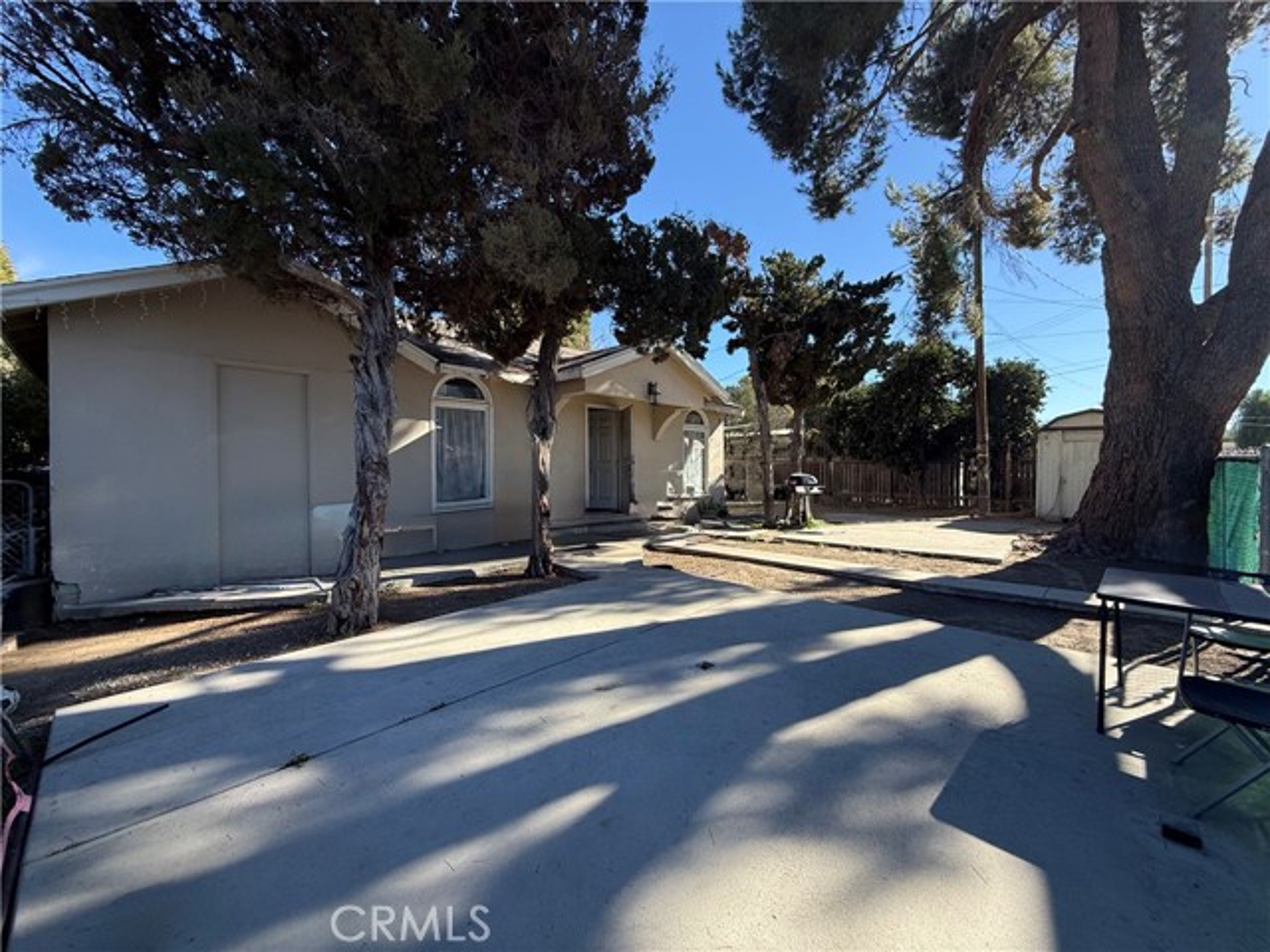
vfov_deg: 85.7
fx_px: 514
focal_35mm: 14
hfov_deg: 102.1
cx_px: 635
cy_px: 476
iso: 64
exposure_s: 1/701
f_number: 2.2
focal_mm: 2.22
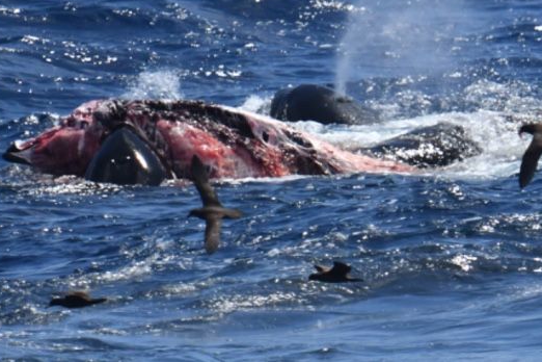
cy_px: 86
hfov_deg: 2.2
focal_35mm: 919
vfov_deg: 1.5
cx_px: 351
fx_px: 13835
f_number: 6.3
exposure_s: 1/8000
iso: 1100
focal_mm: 600
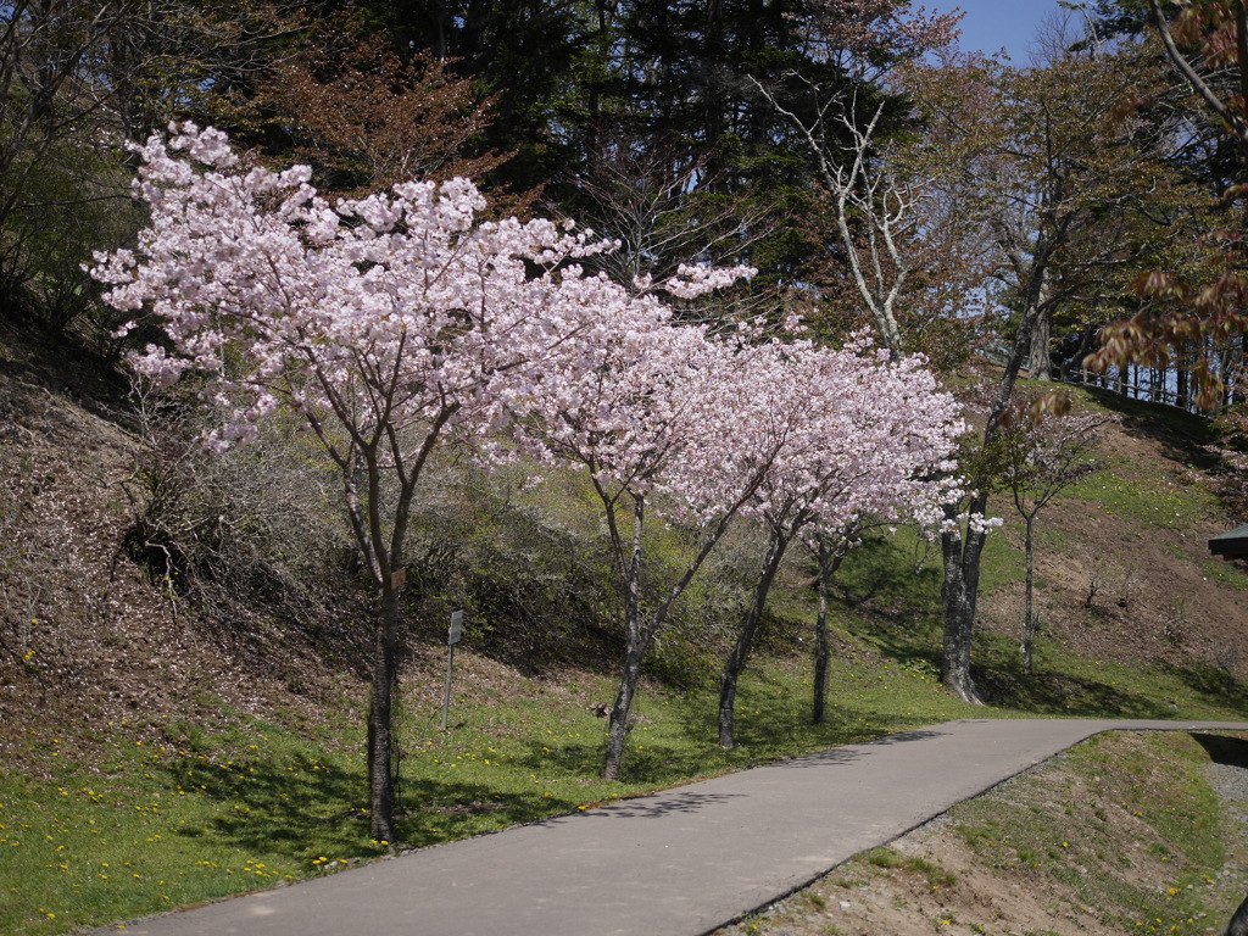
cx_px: 624
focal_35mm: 50
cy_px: 468
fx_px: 1803
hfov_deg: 38.2
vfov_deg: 29.1
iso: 200
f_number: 1.4
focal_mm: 25
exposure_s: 1/13000
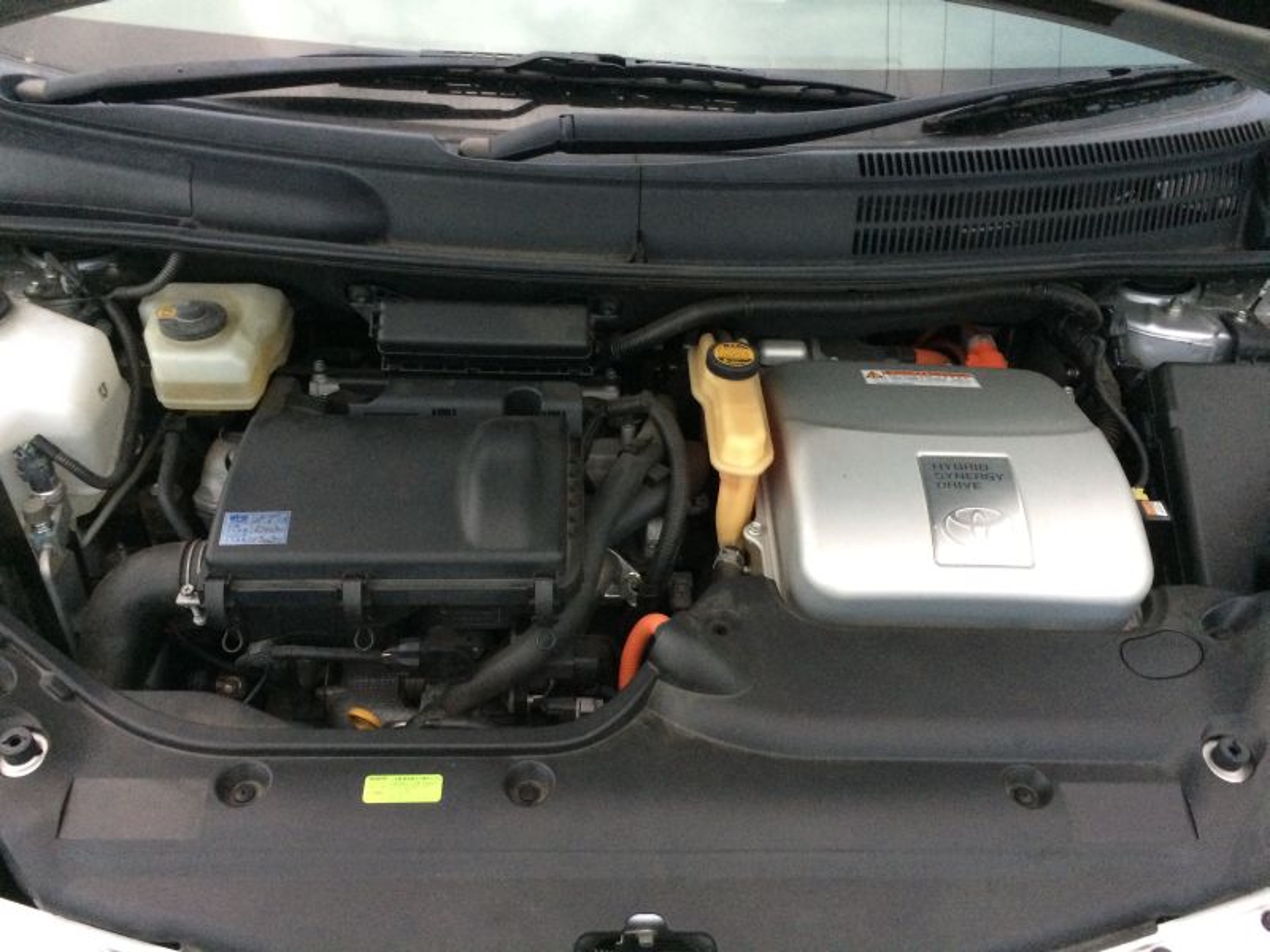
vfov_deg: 48.2
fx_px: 1064
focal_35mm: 29
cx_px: 635
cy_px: 476
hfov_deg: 61.7
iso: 320
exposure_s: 1/17
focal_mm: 4.15
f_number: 2.2
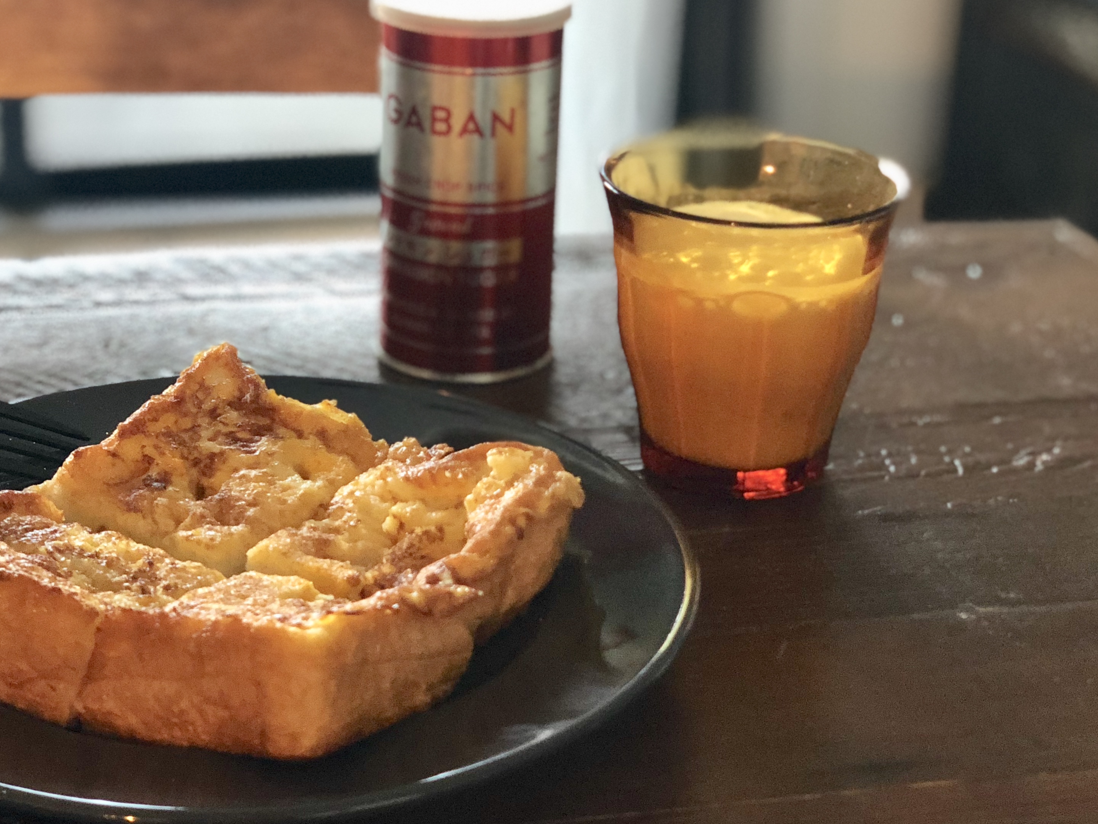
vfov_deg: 20.2
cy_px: 370
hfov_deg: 26.6
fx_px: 2316
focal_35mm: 73
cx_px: 440
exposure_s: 1/14
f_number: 2.4
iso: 160
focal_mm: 6
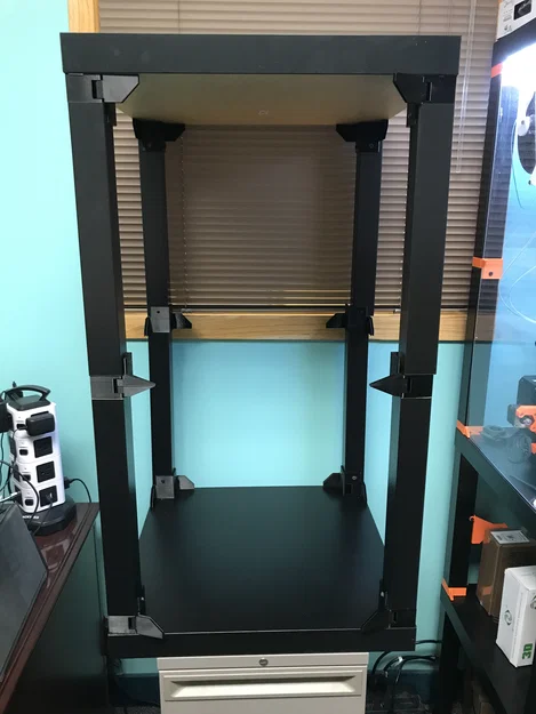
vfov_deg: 63.4
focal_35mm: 28
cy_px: 357
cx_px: 268
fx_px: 578
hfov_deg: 49.8
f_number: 1.8
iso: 80
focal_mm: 3.99
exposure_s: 1/15
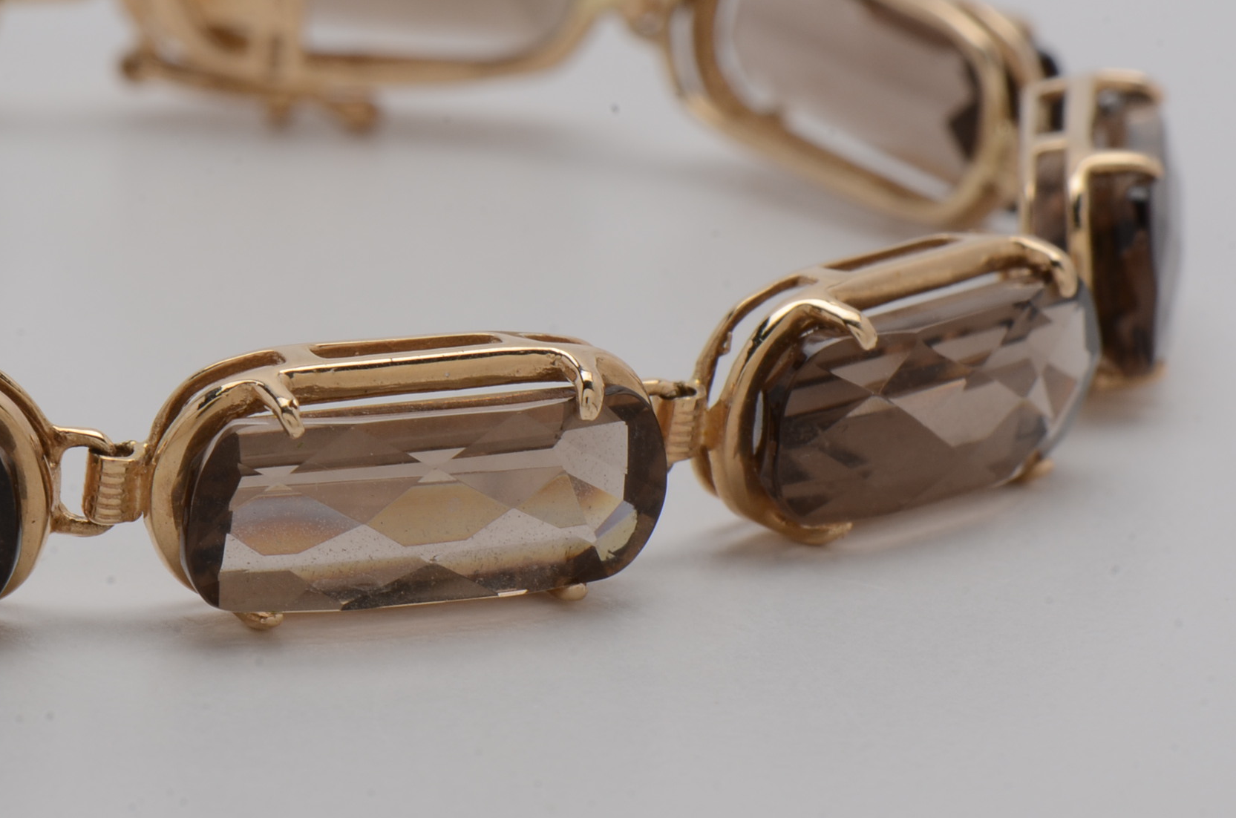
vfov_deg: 7.2
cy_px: 296
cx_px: 452
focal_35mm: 189
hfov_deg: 10.9
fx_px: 6465
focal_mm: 85
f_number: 22
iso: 200
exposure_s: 1/125
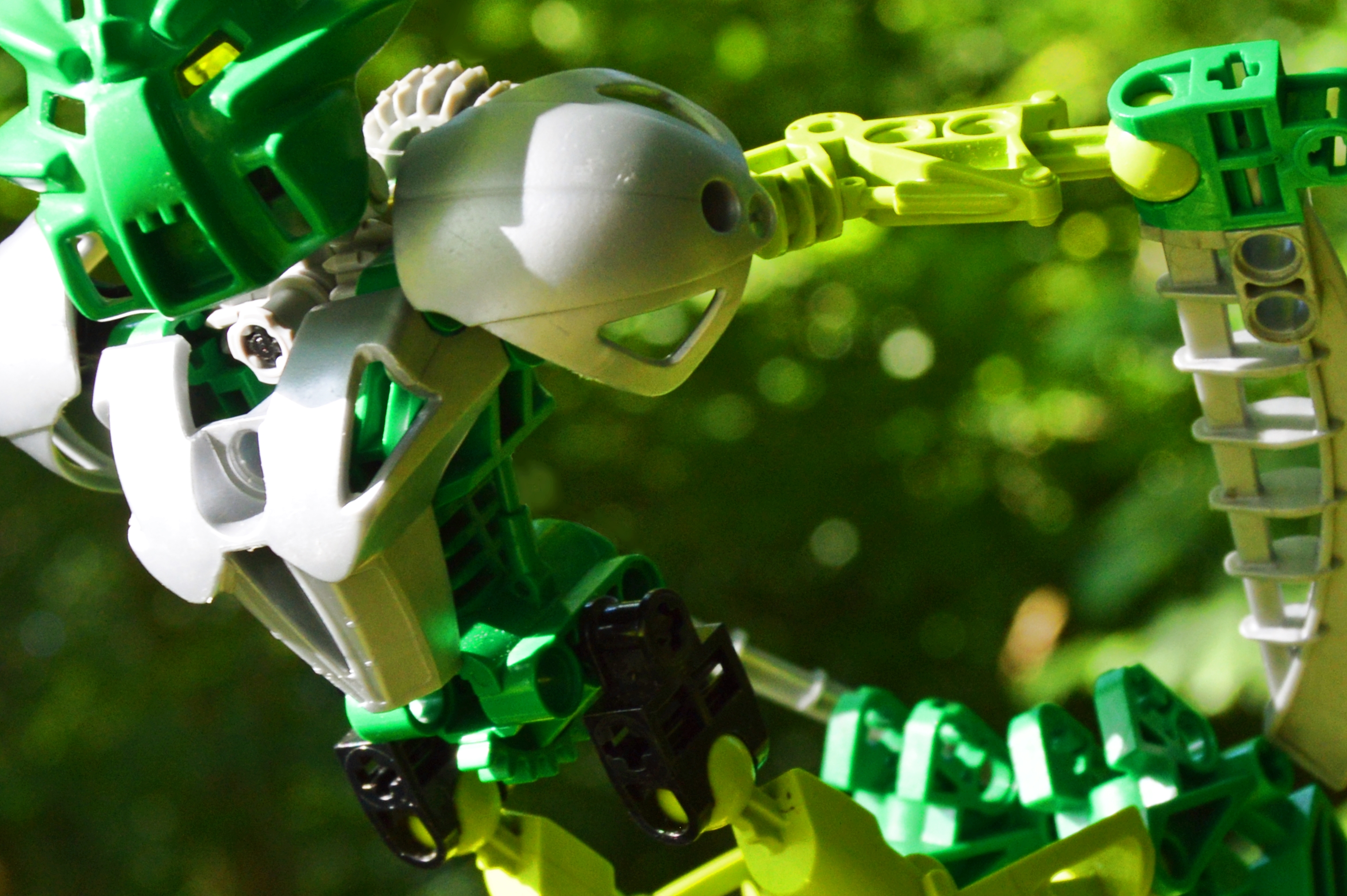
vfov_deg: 17.7
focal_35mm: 77
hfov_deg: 26.3
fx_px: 2879
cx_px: 582
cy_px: 563
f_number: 5.6
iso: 320
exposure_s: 1/125
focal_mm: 26
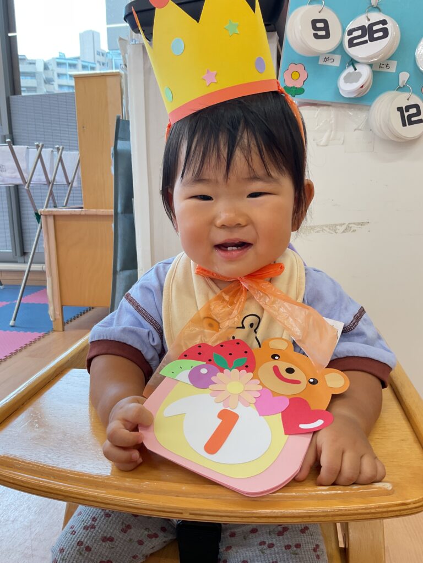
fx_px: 472
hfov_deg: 48.2
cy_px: 282
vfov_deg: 61.7
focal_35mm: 29
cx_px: 212
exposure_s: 1/120
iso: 40
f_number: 1.8
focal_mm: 3
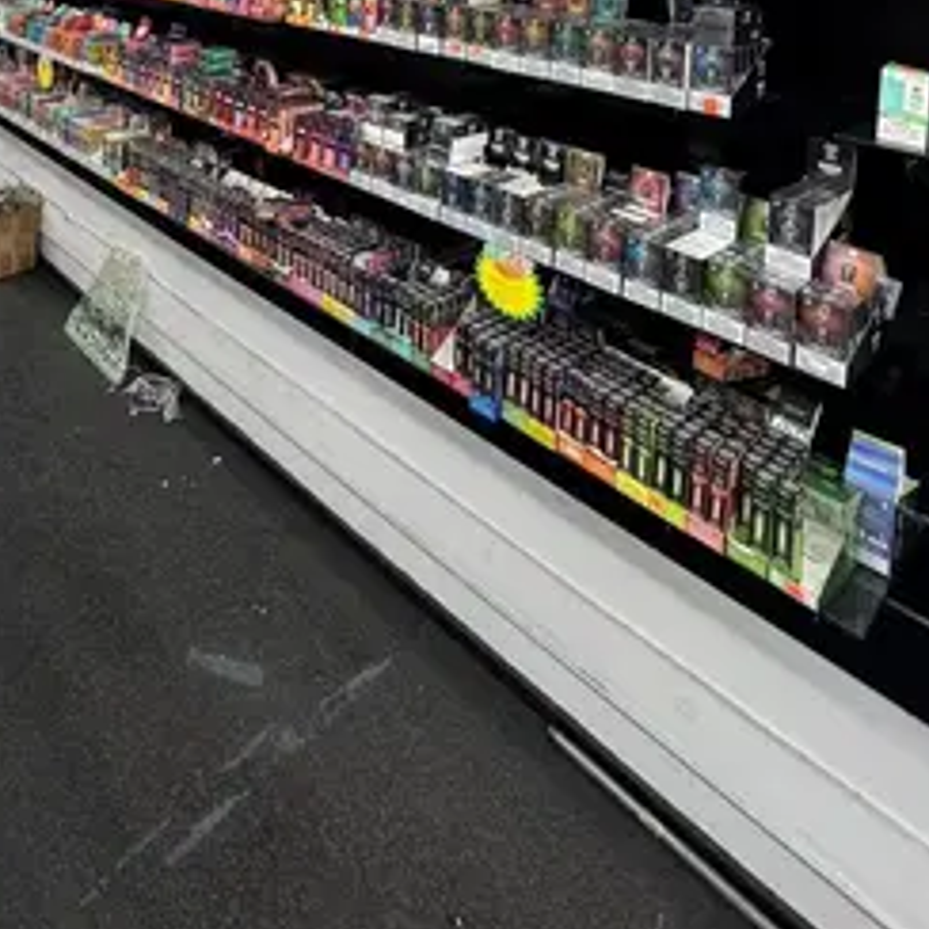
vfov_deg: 45.9
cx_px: 339
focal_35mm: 27
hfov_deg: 58.2
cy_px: -67
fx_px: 820
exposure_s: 1/120
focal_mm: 2.22
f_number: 2.2
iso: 250
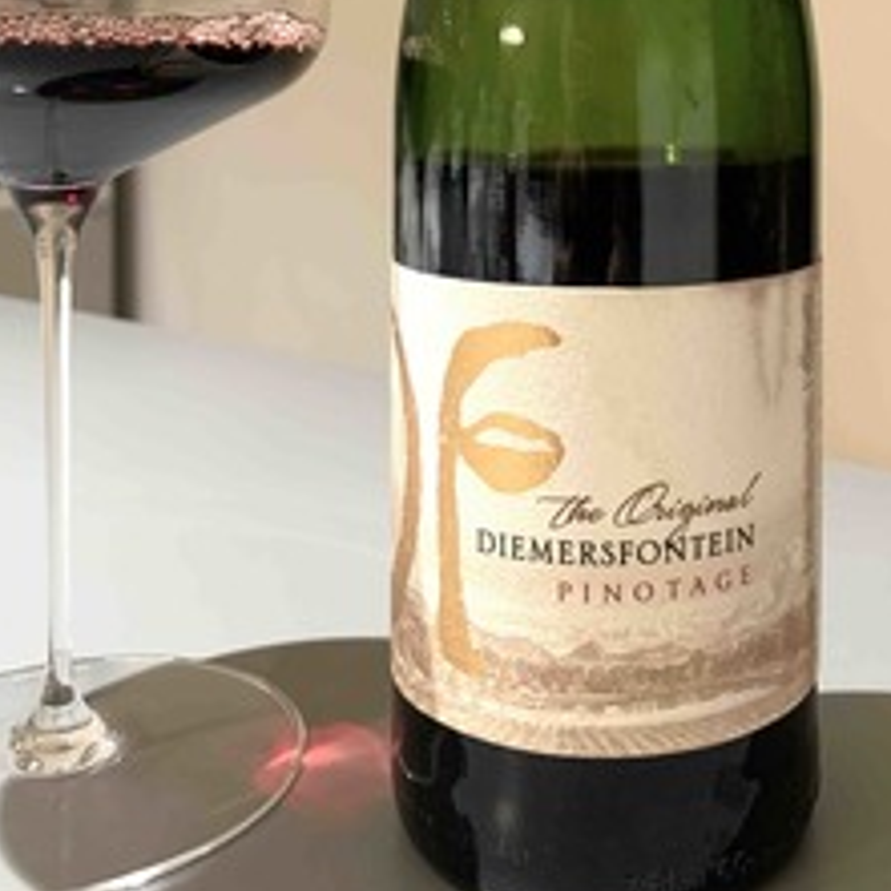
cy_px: 71
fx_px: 1310
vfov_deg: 35.1
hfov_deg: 37.1
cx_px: 603
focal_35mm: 45
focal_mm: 4.25
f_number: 1.8
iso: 250
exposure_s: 1/50
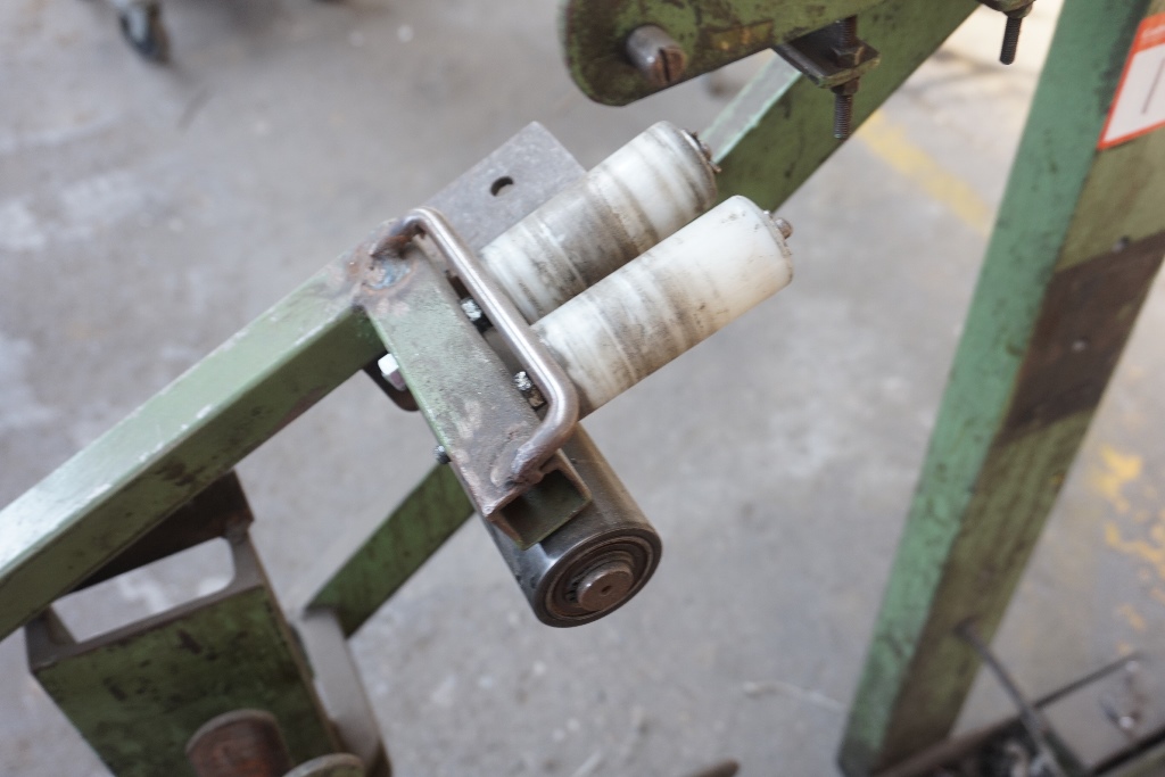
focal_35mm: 32
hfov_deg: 59.5
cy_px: 388
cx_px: 582
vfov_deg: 41.7
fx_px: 1019
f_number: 4
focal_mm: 21
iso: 400
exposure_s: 1/60
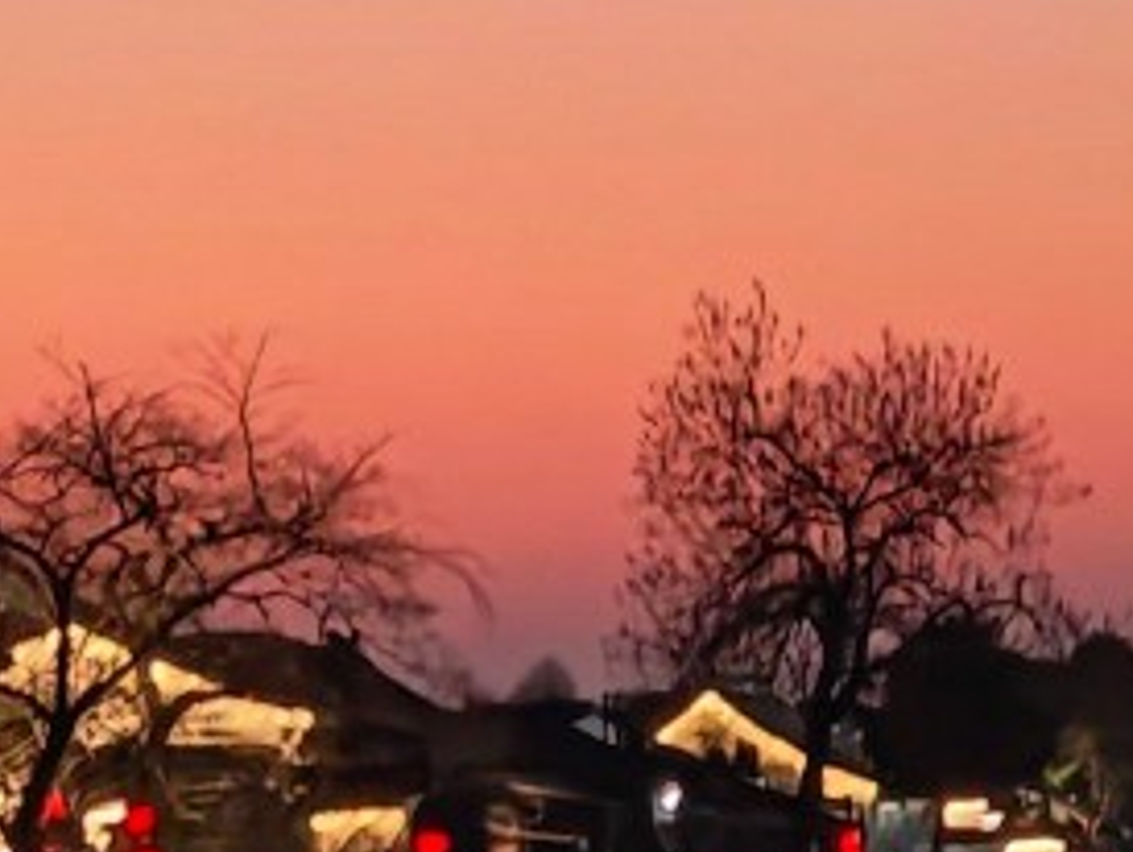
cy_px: 1276
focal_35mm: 274
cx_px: 327
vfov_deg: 5.4
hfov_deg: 7.2
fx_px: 8976
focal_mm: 6.68
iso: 1250
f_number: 1.44
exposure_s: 1/50
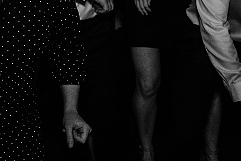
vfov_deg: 15.9
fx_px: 556
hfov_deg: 21.5
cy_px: -26
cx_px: -93
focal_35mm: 83
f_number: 1.4
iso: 1250
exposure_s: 1/160
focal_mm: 16
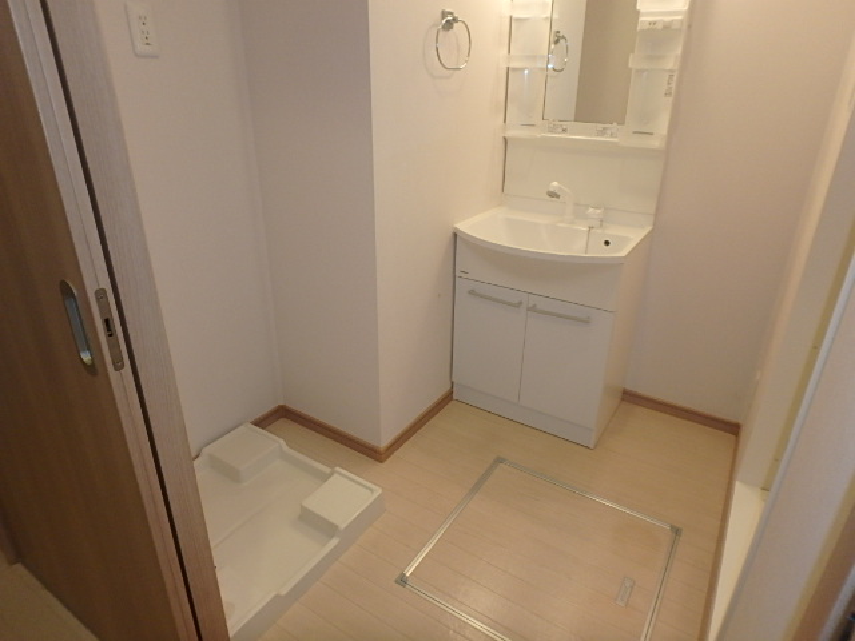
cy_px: 320
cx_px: 428
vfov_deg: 63.4
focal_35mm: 21
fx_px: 519
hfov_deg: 79.0
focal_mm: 3.7
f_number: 3.5
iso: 200
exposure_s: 1/30
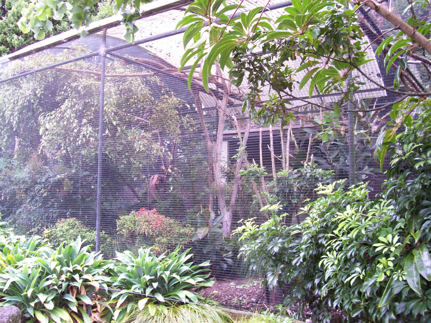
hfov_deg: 51.3
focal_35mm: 36
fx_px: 448
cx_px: 209
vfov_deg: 39.6
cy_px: 153
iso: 80
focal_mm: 5.6
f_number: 2.7
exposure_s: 1/41
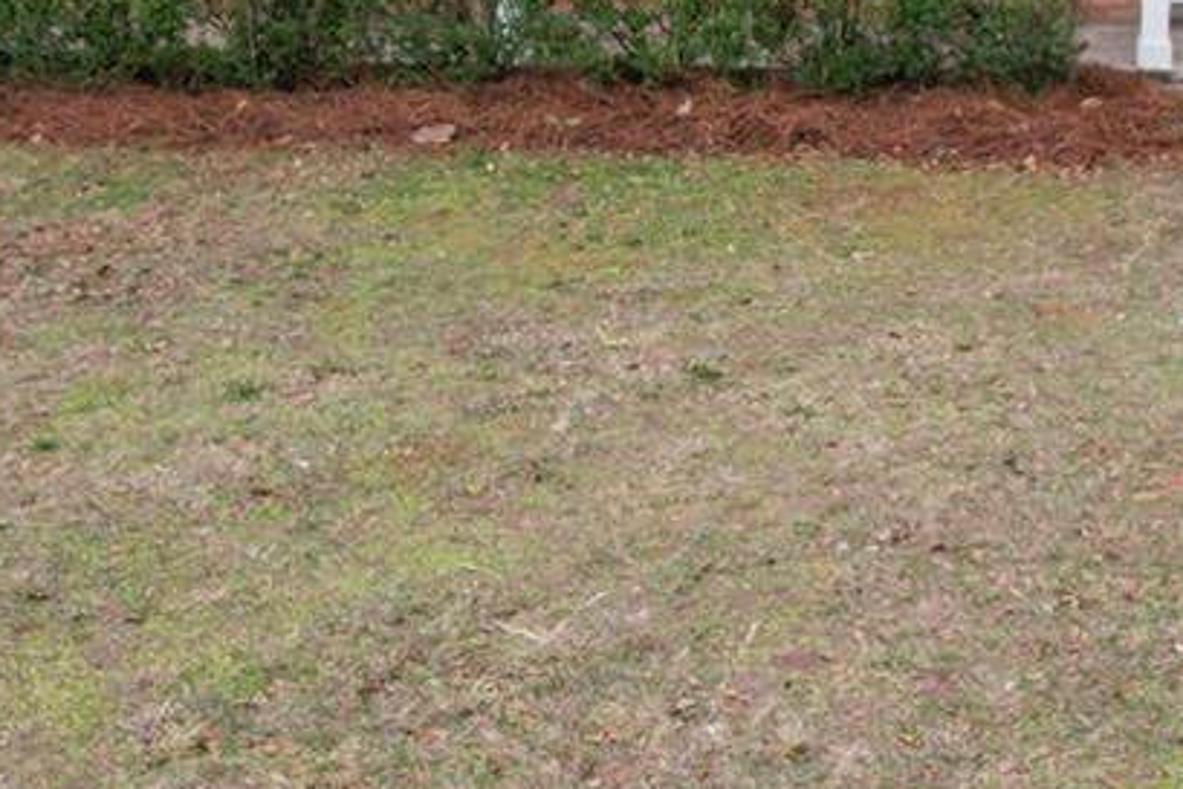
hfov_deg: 35.1
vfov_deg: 23.4
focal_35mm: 55
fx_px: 1808
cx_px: 940
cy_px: -43
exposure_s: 1/500
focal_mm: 8.38
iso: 200
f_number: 2.8
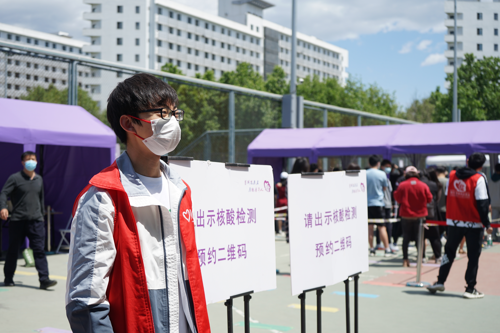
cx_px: 250
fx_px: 667
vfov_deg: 28.1
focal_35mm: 48
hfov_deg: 41.1
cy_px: 166
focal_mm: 48
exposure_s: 1/800
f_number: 4.5
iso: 100
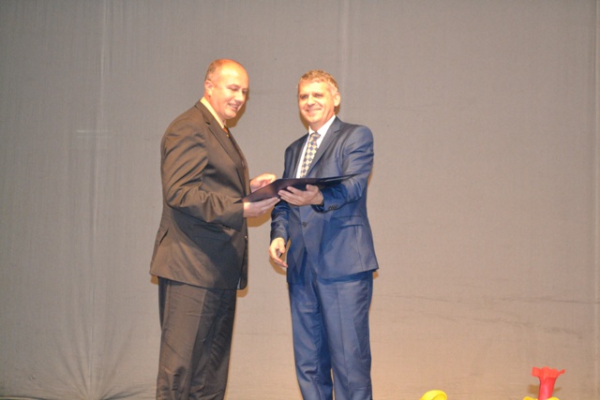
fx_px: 1150
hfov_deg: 29.2
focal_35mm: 69
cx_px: 300
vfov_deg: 19.7
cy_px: 200
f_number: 5.3
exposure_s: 1/60
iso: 3200
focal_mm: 46
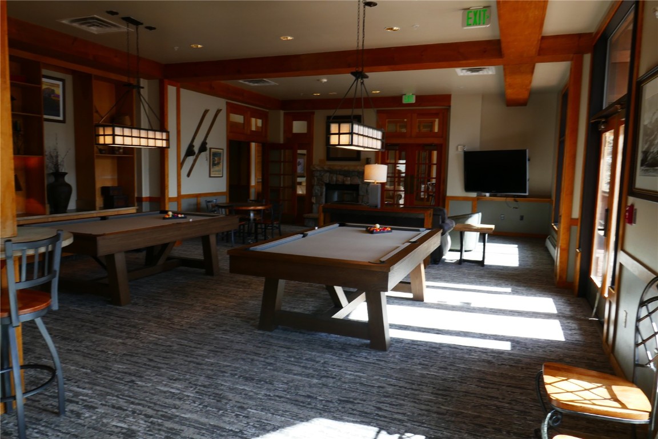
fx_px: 457
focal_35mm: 25
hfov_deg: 71.5
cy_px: 220
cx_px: 329
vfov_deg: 51.3
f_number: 5
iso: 200
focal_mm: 9.1
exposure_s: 1/60
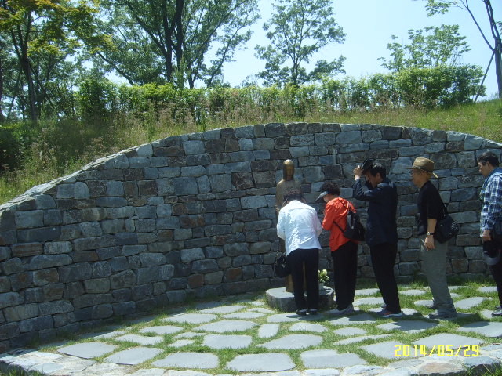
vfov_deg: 40.7
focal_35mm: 35
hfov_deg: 52.6
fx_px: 508
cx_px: 251
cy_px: 188
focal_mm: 5.8
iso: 50
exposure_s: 1/250
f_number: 5.8
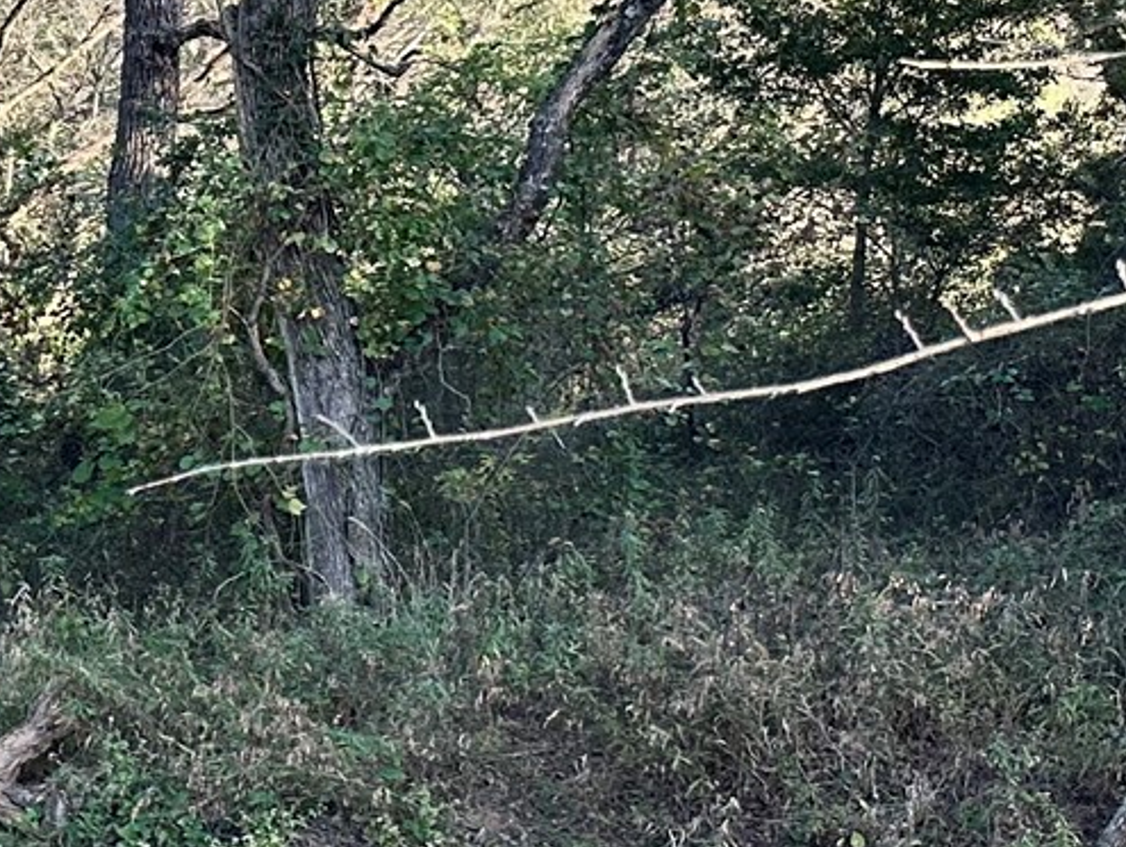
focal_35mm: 93
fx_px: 3027
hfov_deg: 17.0
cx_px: -944
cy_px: 829
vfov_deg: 15.6
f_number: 1.78
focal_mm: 6.86
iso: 80
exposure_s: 1/446
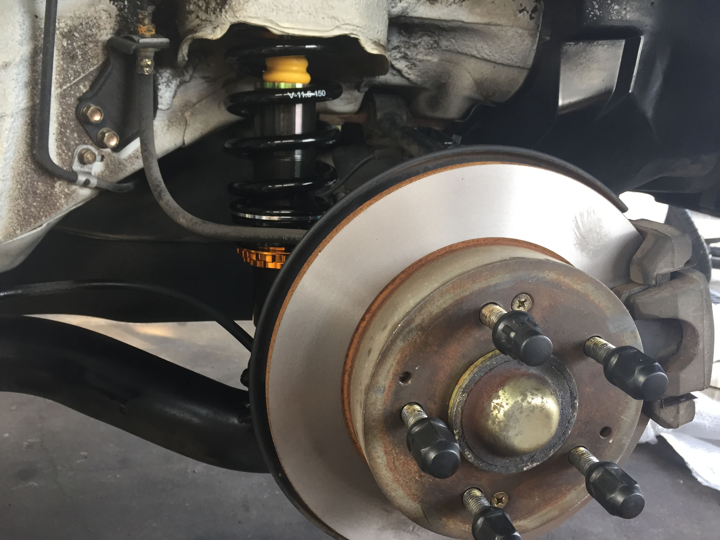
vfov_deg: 48.2
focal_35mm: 29
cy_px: 270
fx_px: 603
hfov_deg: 61.7
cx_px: 360
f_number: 2.2
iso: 40
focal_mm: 4.15
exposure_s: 1/30
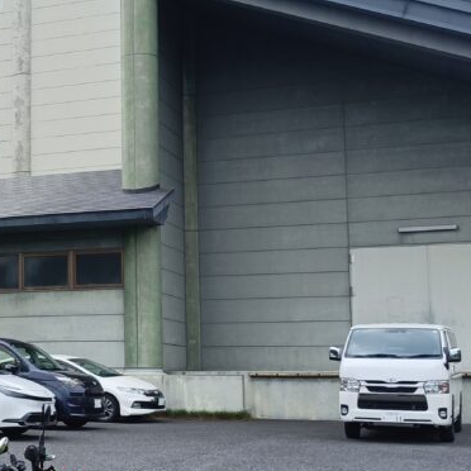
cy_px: 242
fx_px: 1124
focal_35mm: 73
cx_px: -16
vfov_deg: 23.7
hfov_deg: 22.6
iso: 50
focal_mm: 4.7
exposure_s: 1/552
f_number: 1.7
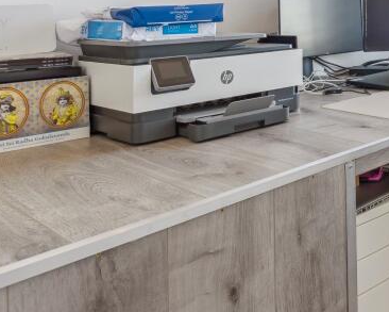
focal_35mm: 42
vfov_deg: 32.9
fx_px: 484
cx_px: 453
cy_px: 3
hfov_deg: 35.6
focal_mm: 16
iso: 100
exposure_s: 1/13
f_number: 8
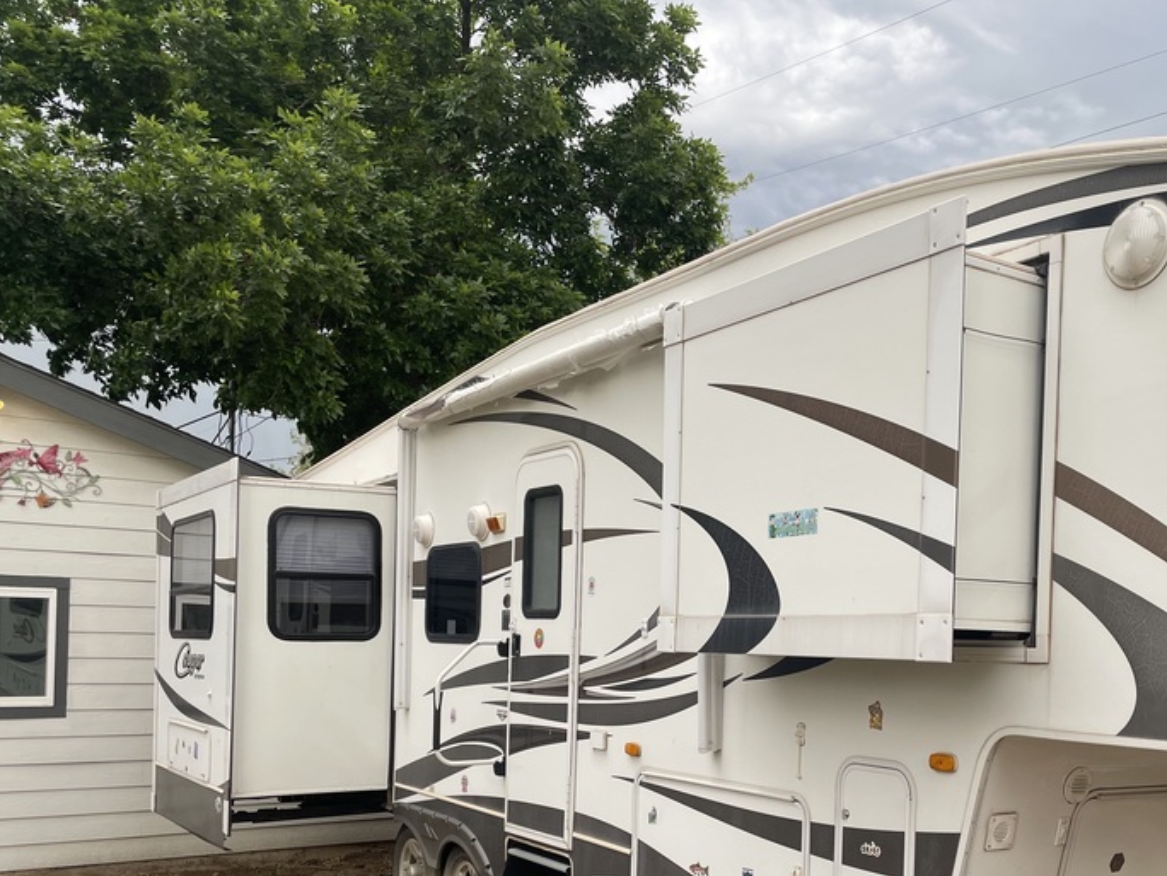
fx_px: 1281
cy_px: 639
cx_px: 775
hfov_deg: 48.2
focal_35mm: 38
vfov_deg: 37.0
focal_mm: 4.2
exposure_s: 1/240
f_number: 1.6
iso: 32
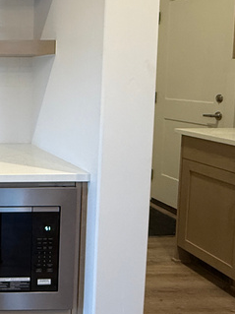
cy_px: 107
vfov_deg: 41.6
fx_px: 408
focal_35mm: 45
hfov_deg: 25.9
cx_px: -94
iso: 250
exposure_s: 1/120
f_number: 2.2
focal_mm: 2.22
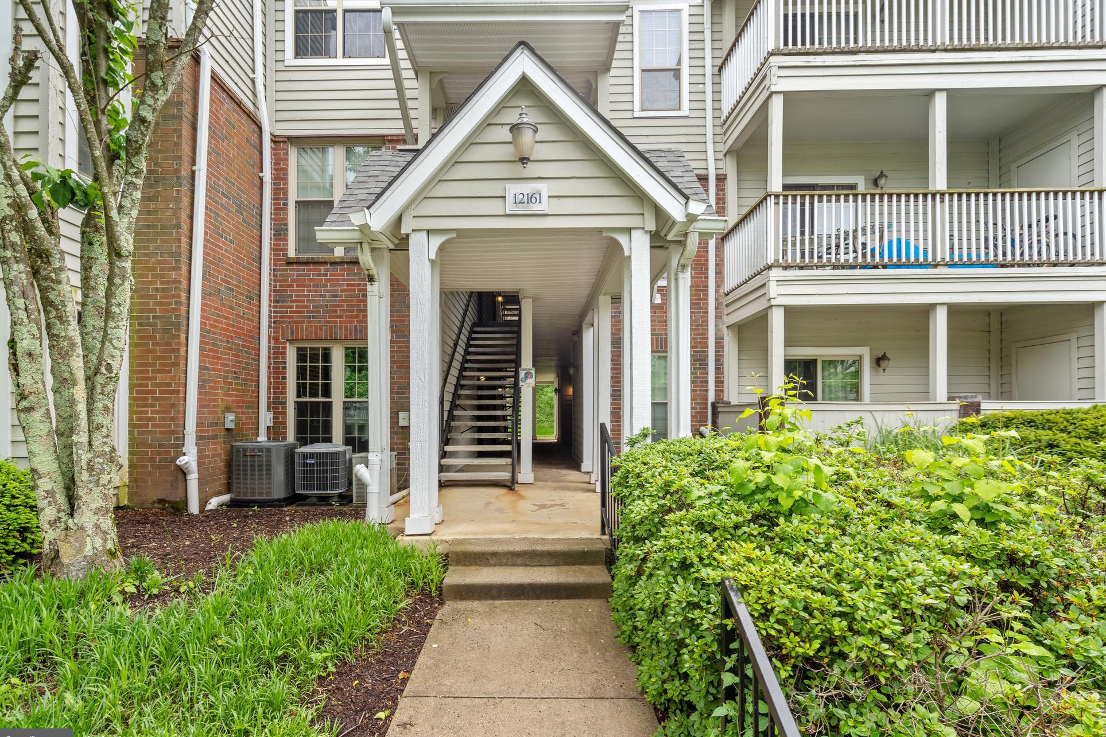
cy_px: 379
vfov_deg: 70.4
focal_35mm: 17
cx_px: 533
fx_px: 522
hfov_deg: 93.2
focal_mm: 16
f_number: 8
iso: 100
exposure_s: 1/40
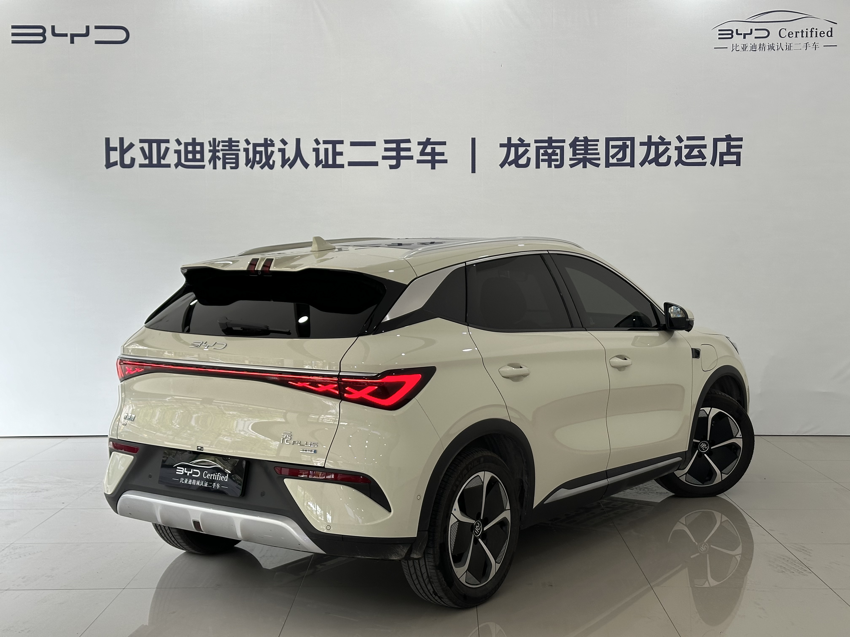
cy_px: 318
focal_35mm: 48
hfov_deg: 39.7
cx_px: 425
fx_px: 1179
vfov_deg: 30.3
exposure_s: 1/176
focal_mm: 6.86
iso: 50
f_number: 1.78
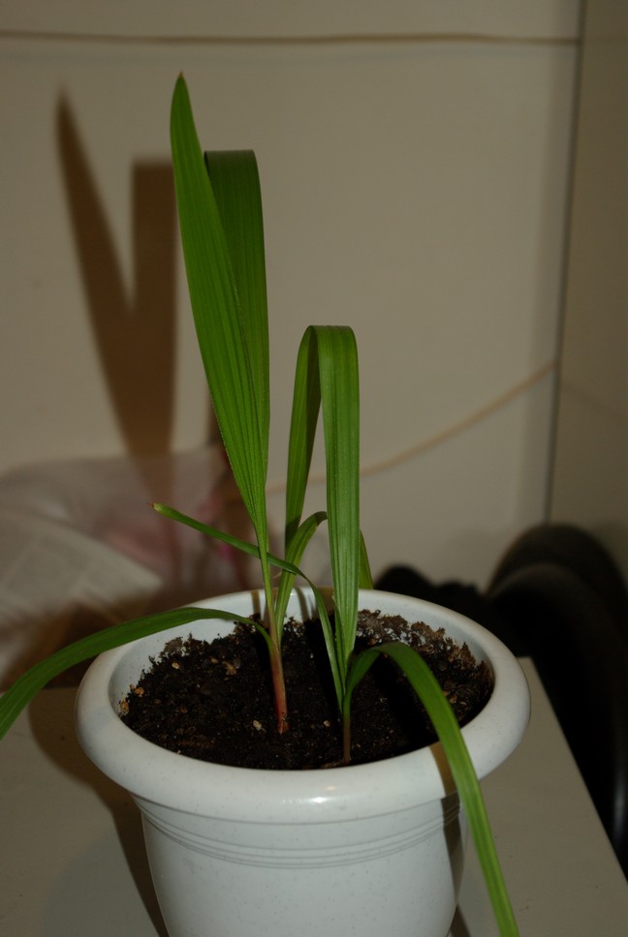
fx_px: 1957
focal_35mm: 75
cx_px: 314
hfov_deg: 18.2
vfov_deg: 27.0
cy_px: 468
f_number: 5.6
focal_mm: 50
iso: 400
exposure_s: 1/60
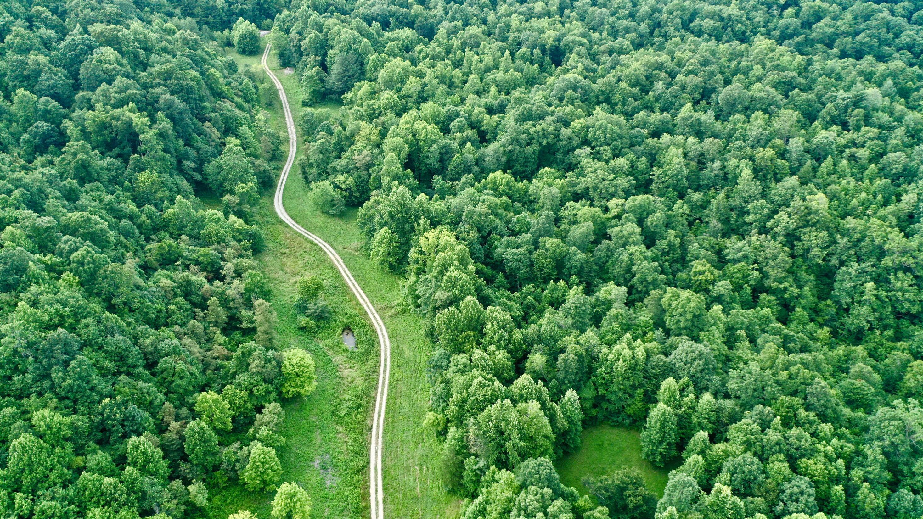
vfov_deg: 38.8
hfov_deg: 64.3
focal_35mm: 30
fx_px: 734
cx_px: 457
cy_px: 302
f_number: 2.8
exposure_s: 1/120
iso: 100
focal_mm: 10.26
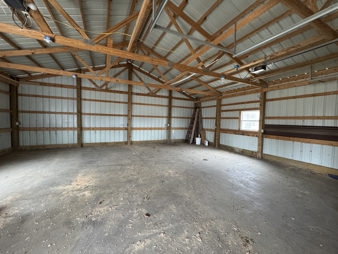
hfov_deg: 102.1
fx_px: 137
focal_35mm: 14
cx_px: 169
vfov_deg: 85.7
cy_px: 127
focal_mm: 2.22
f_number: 2.2
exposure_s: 1/60
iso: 500
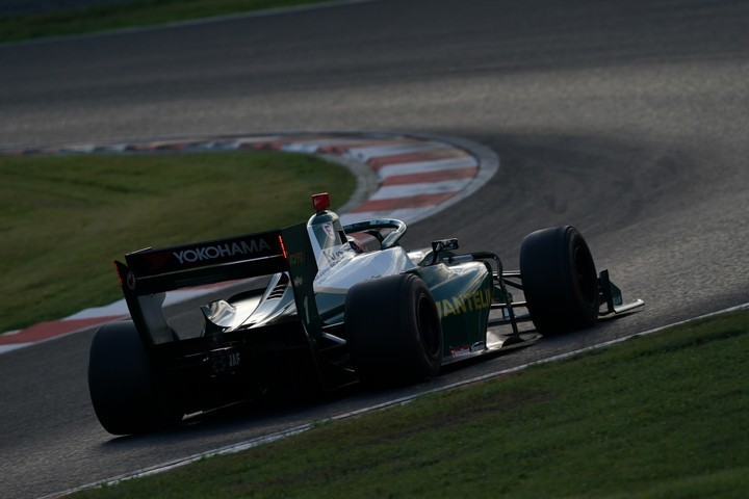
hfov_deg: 3.4
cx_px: 374
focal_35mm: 600
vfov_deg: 2.3
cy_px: 250
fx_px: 12482
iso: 400
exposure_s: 1/800
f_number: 8
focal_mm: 600
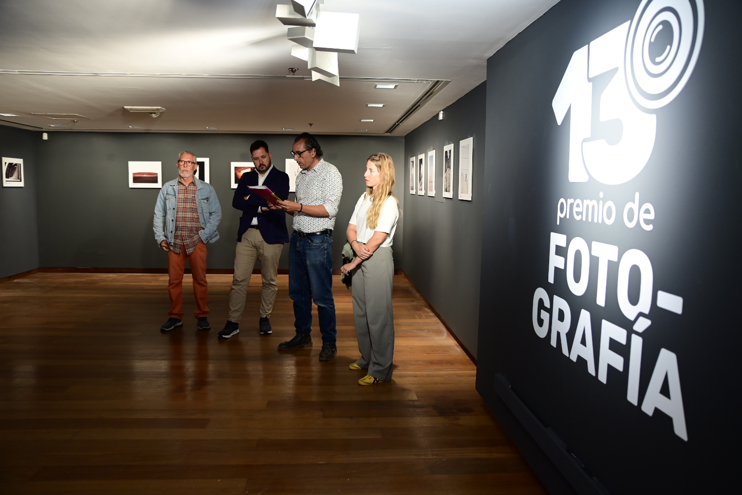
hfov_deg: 69.4
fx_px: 536
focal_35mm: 26
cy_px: 248
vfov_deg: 49.6
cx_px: 371
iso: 1000
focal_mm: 26
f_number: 2.8
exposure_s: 1/125
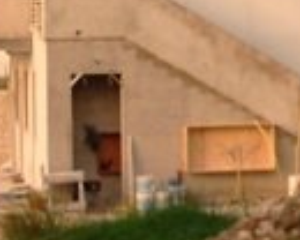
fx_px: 1616
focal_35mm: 182
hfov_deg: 10.5
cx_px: 298
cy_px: -122
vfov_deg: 8.3
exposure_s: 1/125
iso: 80
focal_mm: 6.3
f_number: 2.8
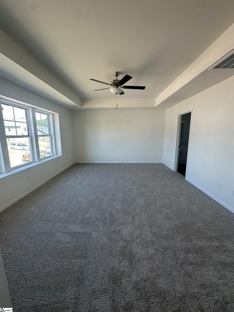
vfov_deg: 102.1
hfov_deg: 85.7
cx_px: 117
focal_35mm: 14
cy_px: 156
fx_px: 126
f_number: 2.2
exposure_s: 1/99
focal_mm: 2.22
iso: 64
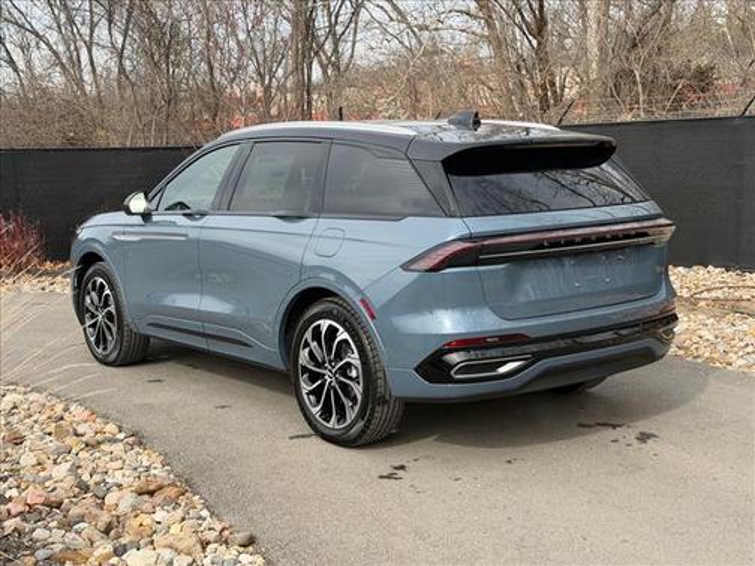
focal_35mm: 48
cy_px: 283
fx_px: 1047
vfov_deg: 30.3
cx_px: 378
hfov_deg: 39.7
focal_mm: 6.76
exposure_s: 1/2208
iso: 80
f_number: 1.78
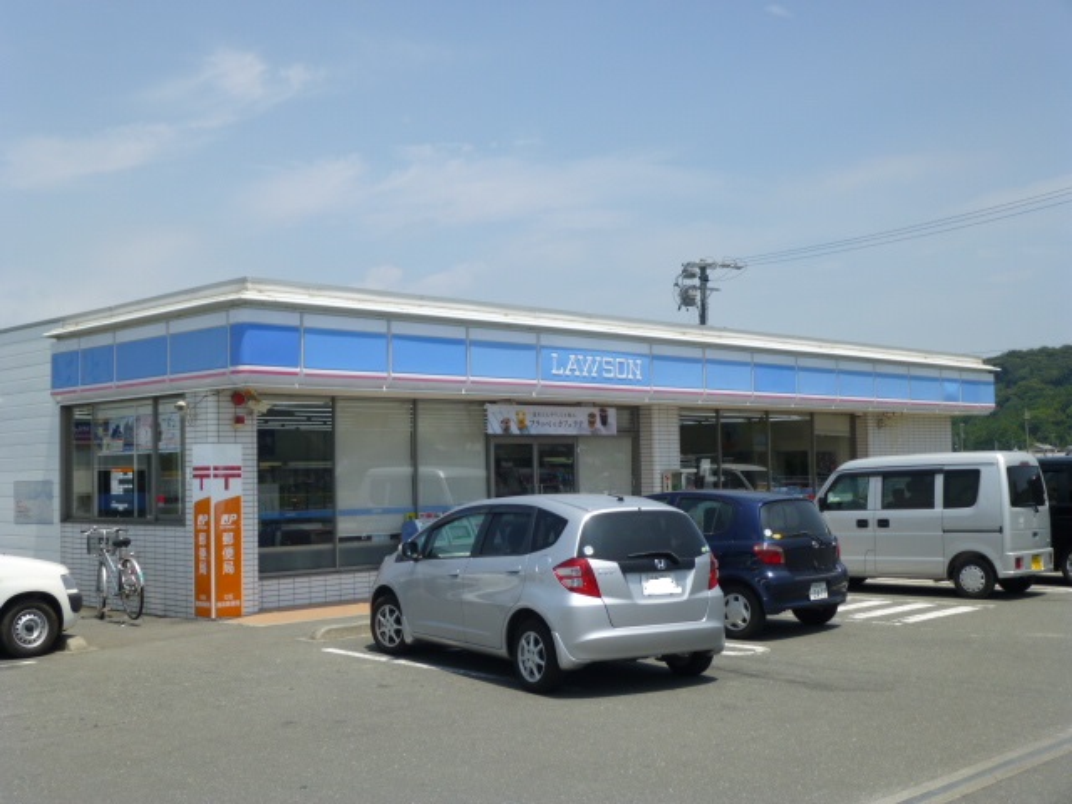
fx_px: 1270
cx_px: 536
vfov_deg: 35.1
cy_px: 402
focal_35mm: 41
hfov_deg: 45.8
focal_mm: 7.4
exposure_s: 1/1300
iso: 100
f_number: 3.8
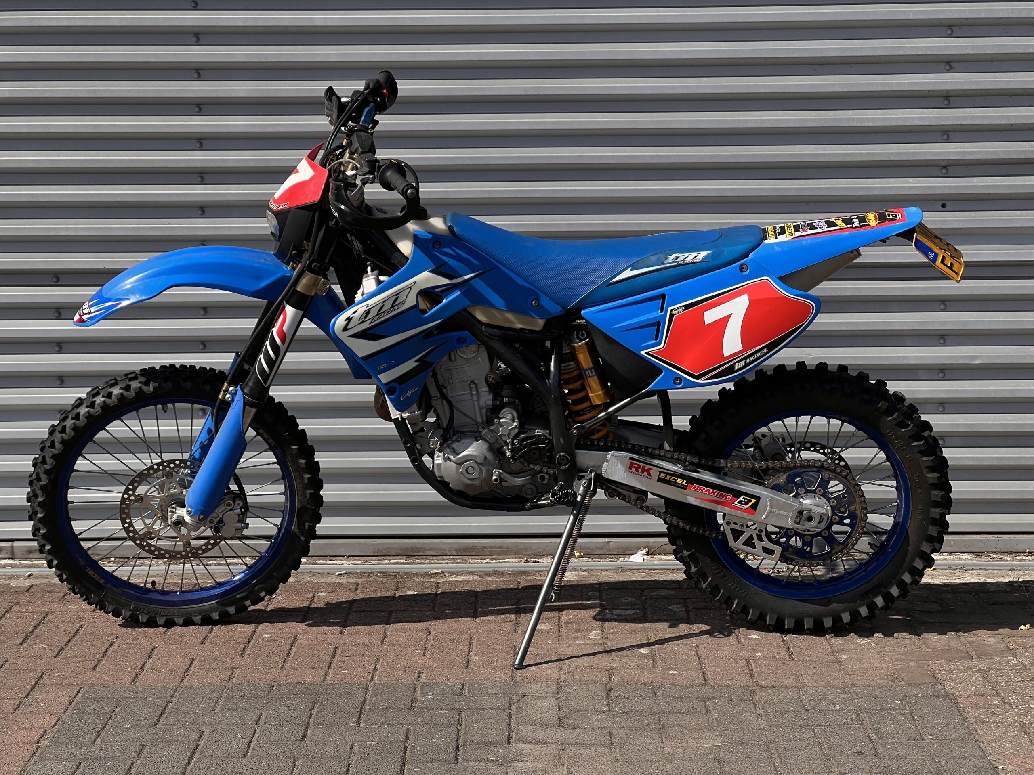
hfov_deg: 25.3
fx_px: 2300
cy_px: 388
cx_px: 517
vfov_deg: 19.1
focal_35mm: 77
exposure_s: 1/742
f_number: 2.8
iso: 32
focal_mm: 9
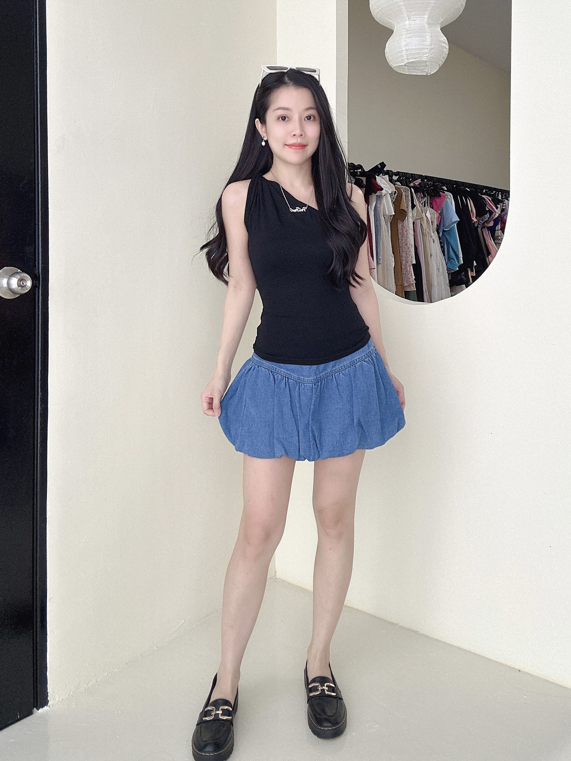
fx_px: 506
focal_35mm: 23
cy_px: 380
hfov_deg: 58.9
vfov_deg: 73.9
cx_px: 286
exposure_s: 1/74
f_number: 1.9
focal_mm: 2.69
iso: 80
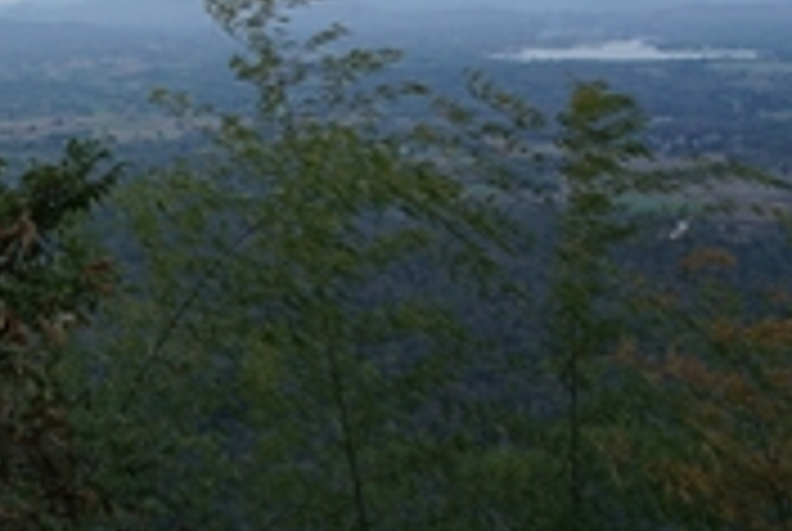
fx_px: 1499
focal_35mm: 68
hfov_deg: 27.2
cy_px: -92
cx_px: -76
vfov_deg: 19.1
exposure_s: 1/200
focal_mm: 16
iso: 100
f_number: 5.6
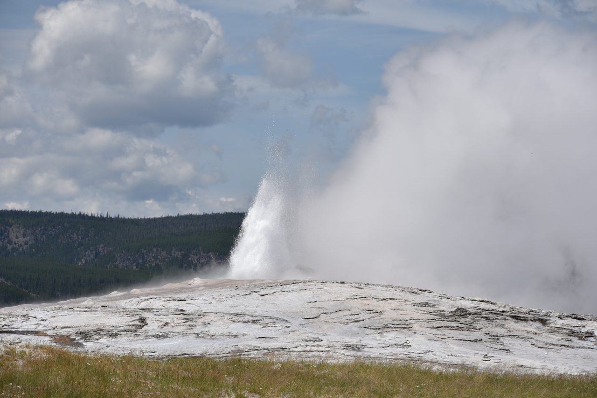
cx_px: 298
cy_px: 199
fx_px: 2985
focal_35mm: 180
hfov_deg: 11.4
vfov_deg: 7.6
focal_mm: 180
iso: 100
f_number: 10
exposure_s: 1/400
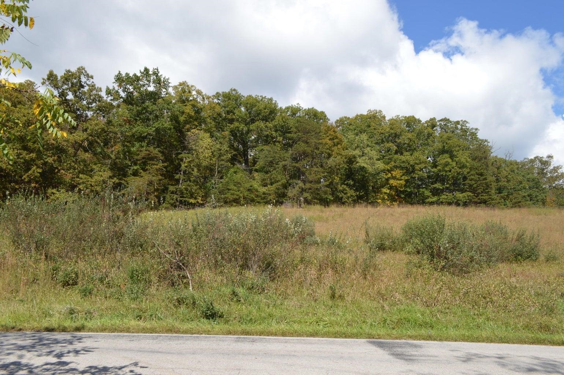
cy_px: 188
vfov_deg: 47.8
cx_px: 282
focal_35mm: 27
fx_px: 423
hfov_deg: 67.4
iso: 100
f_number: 8
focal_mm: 18
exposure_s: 1/200
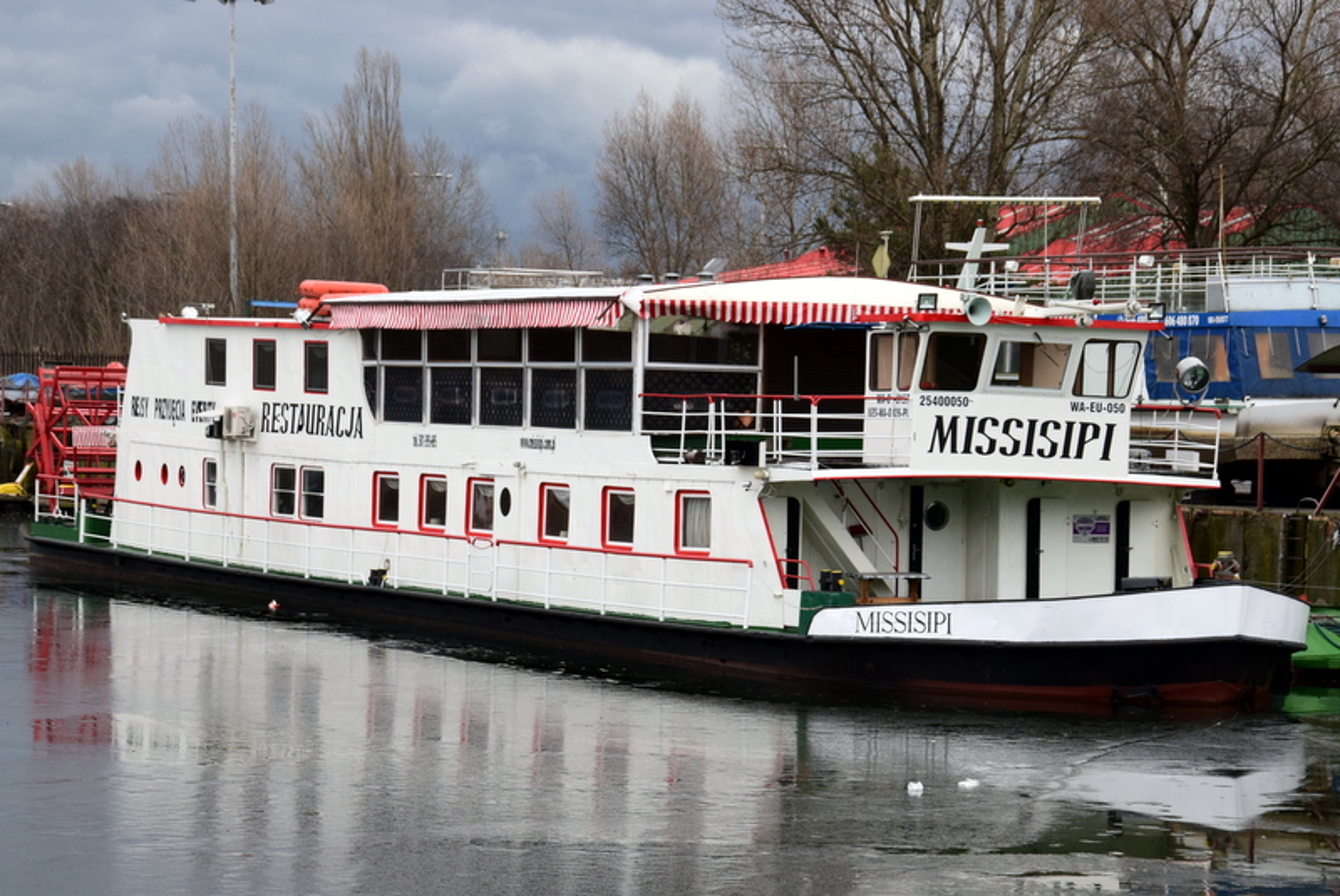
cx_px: 670
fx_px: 3688
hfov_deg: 20.6
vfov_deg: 13.9
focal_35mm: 99
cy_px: 448
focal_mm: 66
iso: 800
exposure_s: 1/125
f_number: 9
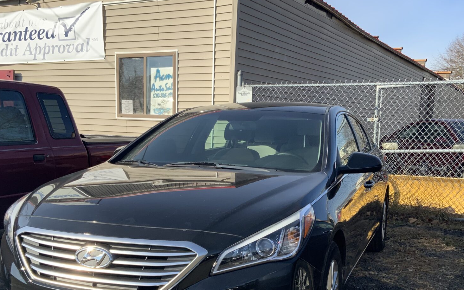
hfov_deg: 46.2
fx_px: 544
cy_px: 224
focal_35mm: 43
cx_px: 231
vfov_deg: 29.3
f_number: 1.8
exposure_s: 1/1098
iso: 16
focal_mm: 3
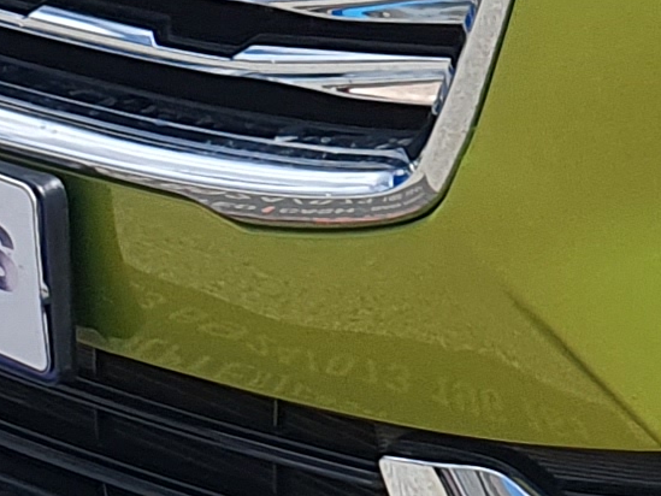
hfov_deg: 9.7
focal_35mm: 191
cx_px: 1261
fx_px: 3648
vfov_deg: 7.5
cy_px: -418
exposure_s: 1/1376
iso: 50
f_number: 2.4
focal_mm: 4.32
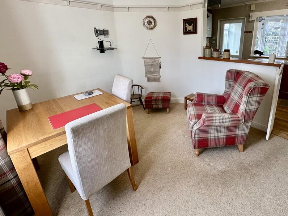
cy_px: 83
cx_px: 183
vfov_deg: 70.6
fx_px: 150
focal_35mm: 18
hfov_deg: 85.7
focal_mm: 2.22
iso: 80
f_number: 2.2
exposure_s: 1/100
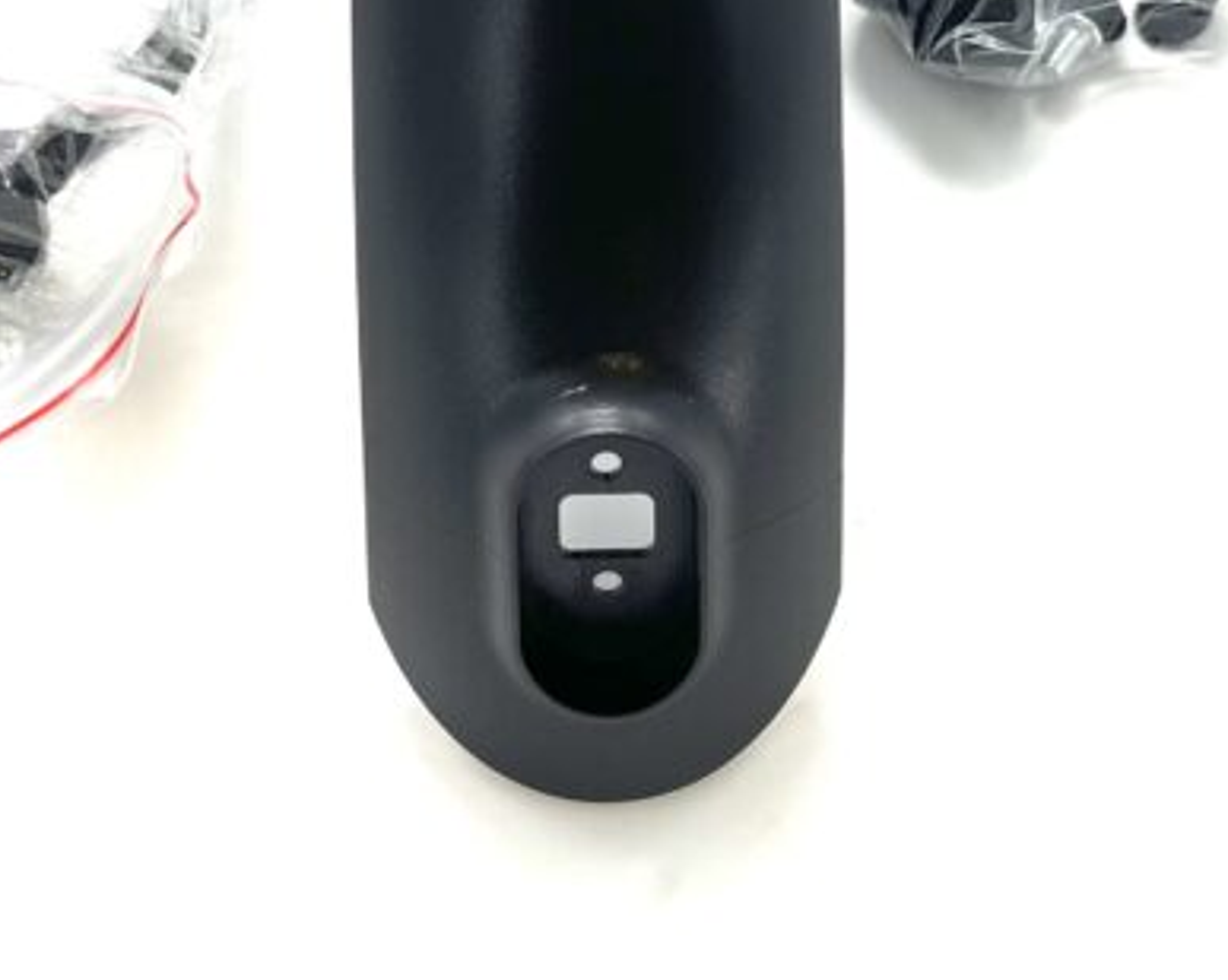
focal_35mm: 70
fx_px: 2542
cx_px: 589
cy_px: -130
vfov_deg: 20.7
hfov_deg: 27.2
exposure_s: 1/121
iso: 40
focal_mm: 5.1
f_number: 1.6
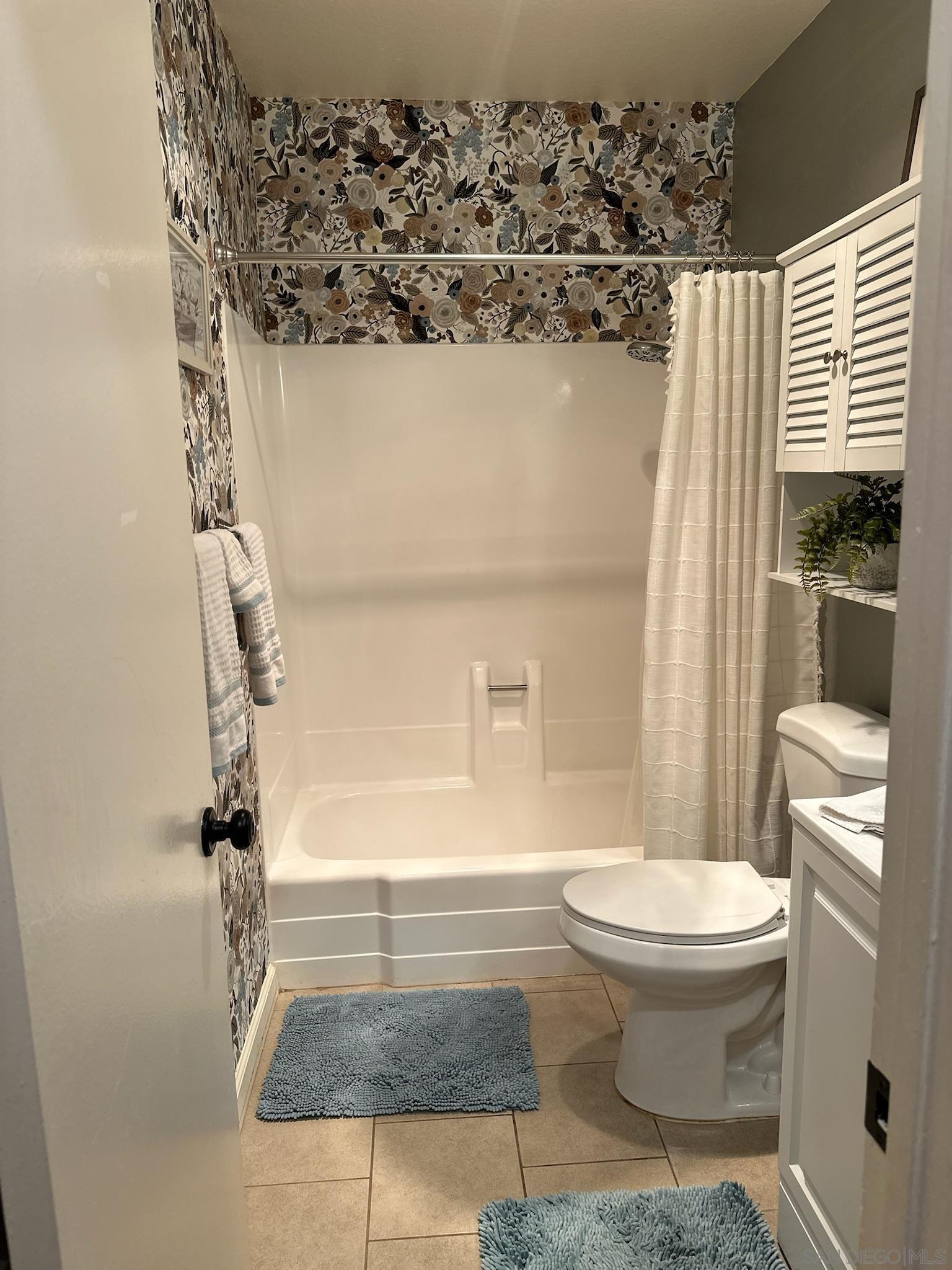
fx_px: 880
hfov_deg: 56.8
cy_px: 635
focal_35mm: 24
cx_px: 476
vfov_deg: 71.6
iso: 125
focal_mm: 6.86
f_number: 1.78
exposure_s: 1/120
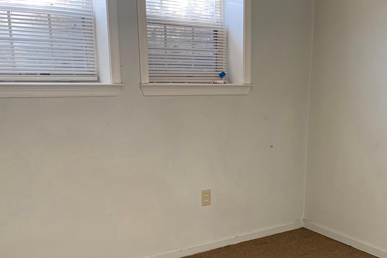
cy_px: 198
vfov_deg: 31.2
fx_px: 451
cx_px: 254
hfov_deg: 45.8
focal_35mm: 42
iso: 100
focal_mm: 4.25
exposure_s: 1/60
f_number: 1.8
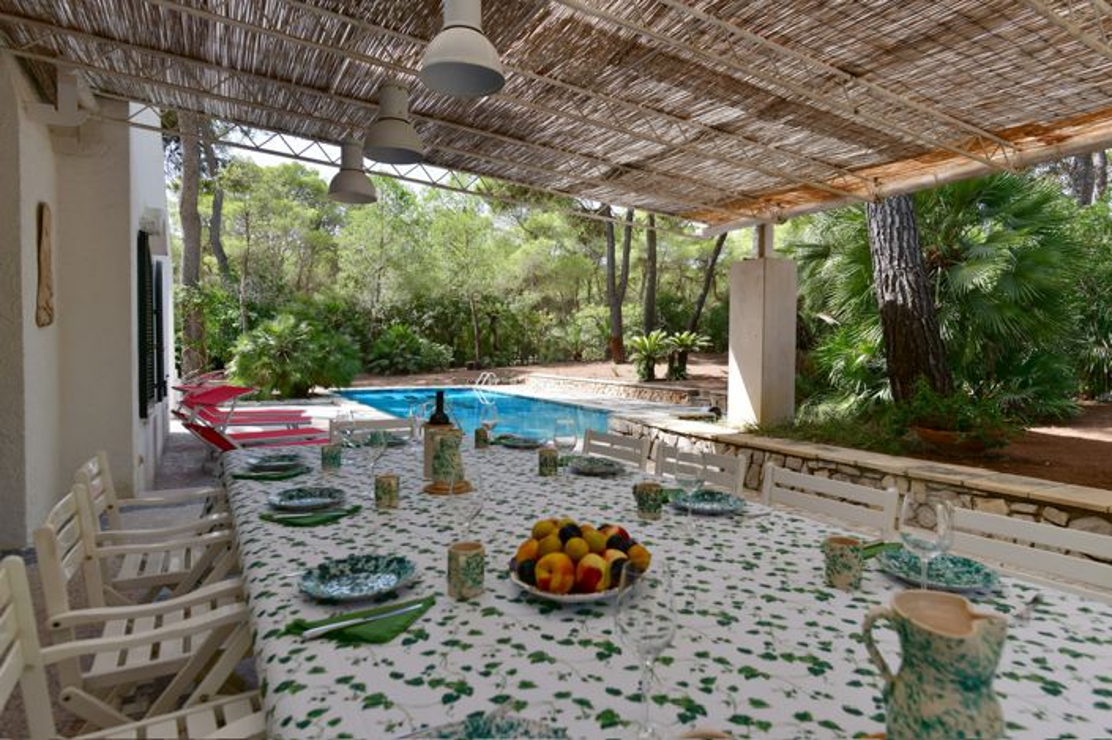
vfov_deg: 61.9
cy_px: 370
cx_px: 556
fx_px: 617
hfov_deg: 84.0
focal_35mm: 20
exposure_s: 1/400
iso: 200
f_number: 6.3
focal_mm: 20
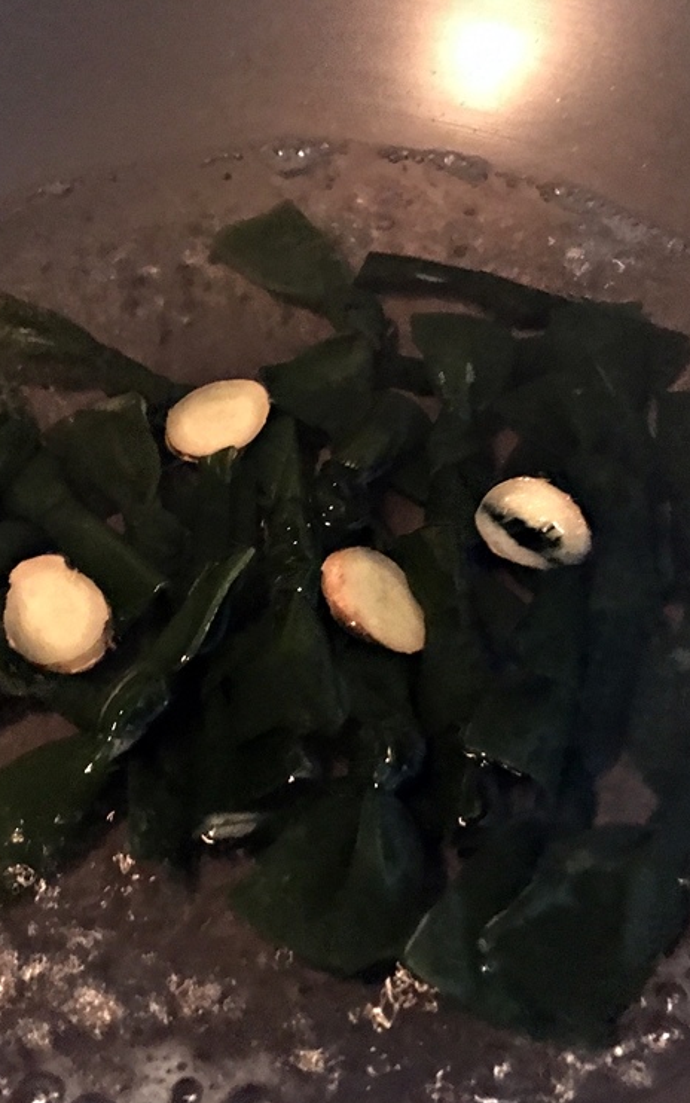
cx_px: 254
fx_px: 1203
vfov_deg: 49.3
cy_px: 556
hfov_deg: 31.8
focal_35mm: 40
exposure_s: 1/4
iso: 200
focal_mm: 3.99
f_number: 1.8
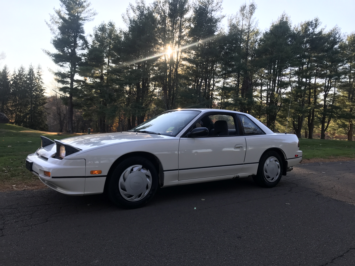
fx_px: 287
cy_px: 133
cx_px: 178
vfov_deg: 49.7
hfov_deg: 63.4
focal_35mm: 28
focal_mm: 3.99
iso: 20
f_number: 1.8
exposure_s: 1/454
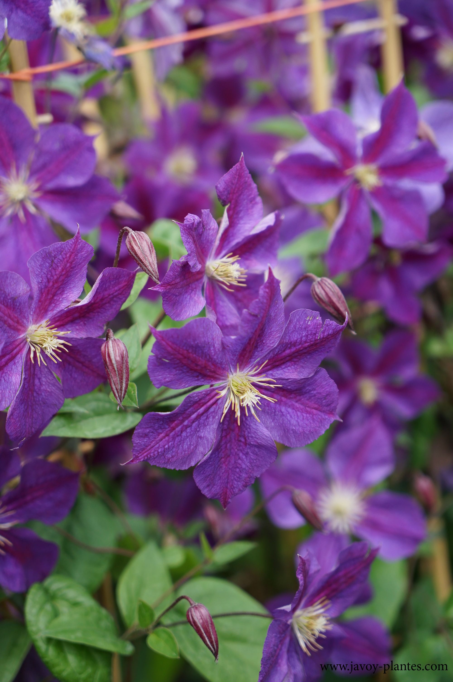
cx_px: 226
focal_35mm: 70
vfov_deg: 28.9
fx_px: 1324
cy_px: 341
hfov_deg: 19.4
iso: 400
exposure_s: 1/1000
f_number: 4
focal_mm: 70
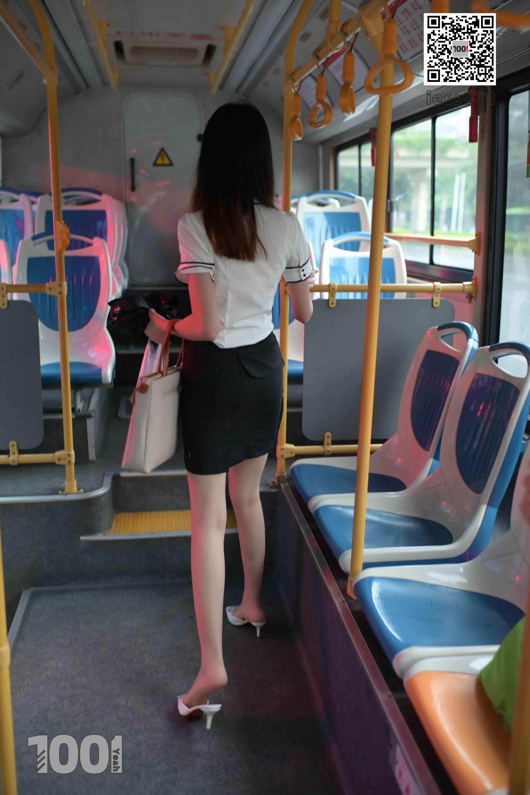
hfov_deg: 37.9
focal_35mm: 35
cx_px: 265
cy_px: 398
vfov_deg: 54.4
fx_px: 773
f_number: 2.2
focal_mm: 35
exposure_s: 1/200
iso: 6400
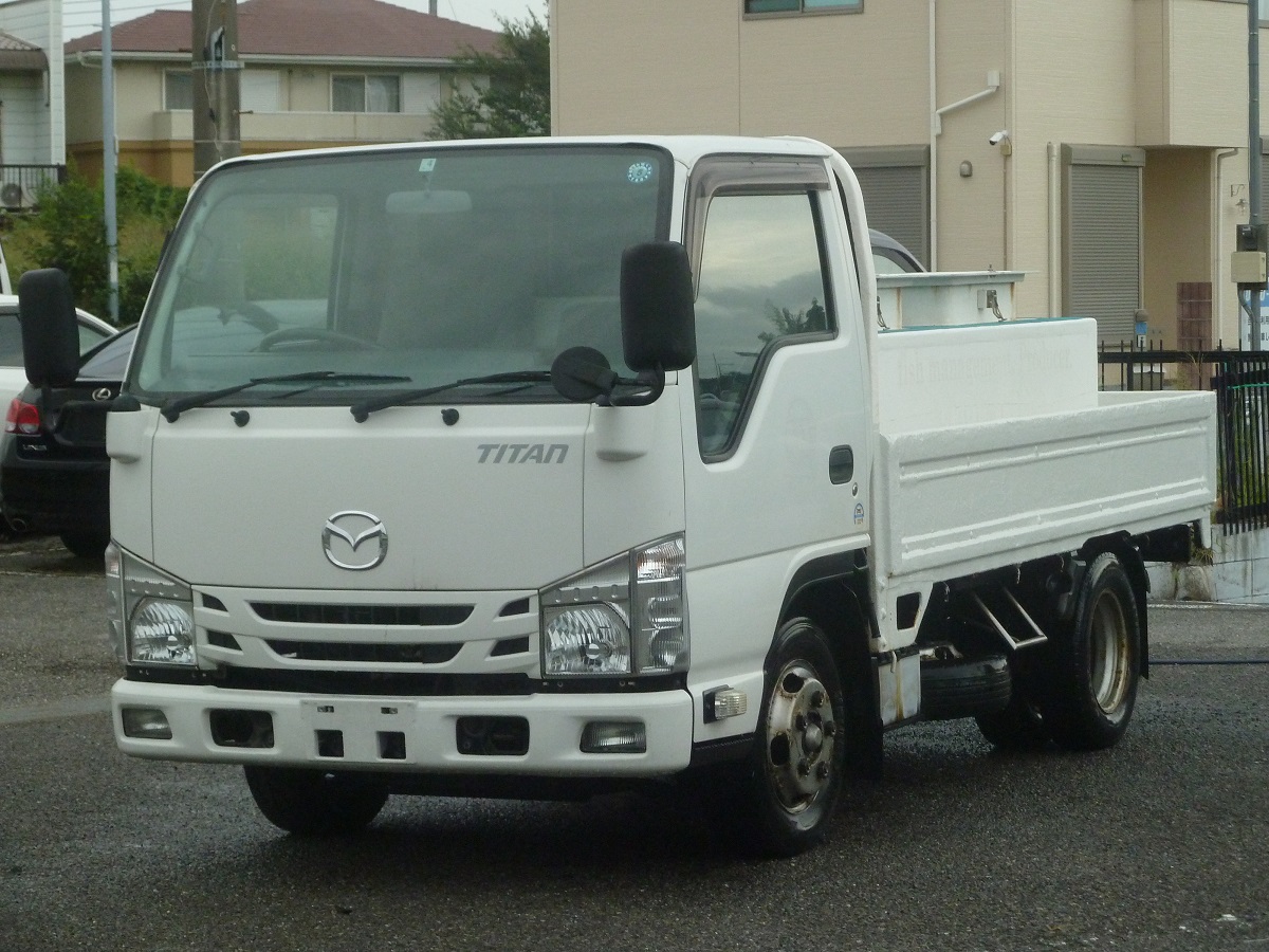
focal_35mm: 104
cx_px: 634
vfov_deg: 14.2
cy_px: 476
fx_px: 3813
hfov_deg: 18.9
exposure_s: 1/100
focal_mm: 17
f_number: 4.3
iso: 400
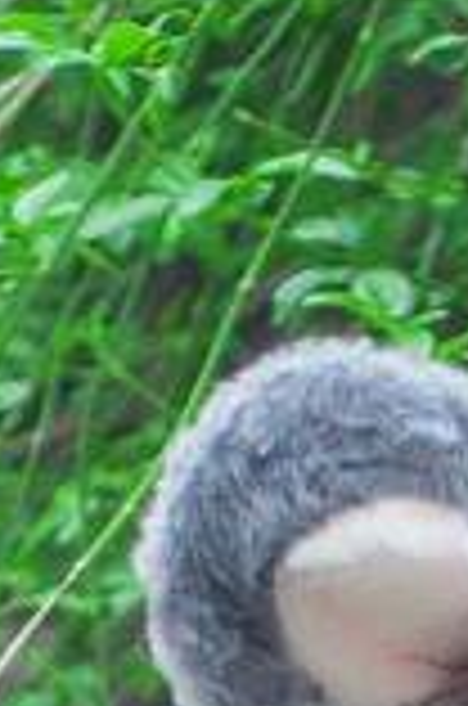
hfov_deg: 2.4
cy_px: 1781
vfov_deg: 3.5
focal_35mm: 574
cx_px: 1127
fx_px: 11242
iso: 100
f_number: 2.2
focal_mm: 50
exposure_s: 1/160
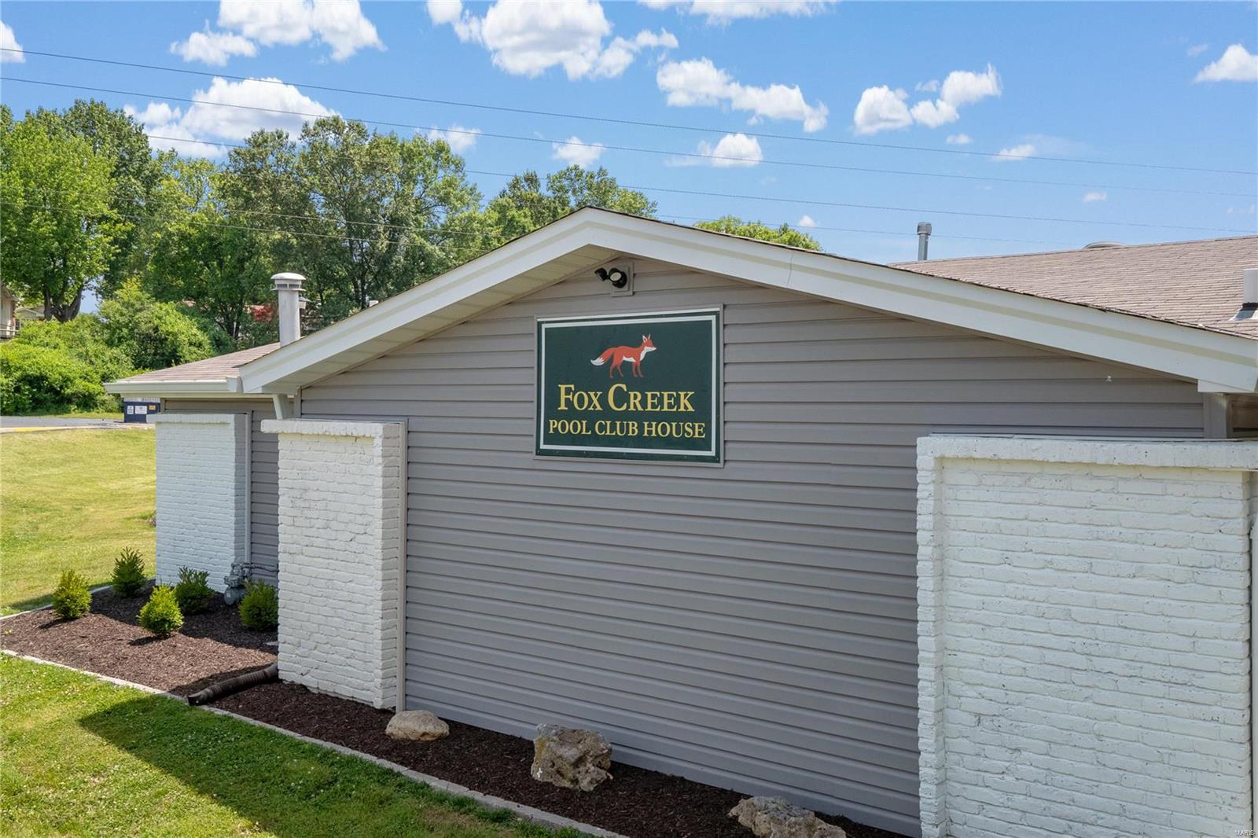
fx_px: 1258
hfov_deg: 53.1
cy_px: 419
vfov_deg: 36.9
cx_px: 629
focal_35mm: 36
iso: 400
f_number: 6.3
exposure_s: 1/800
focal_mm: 18
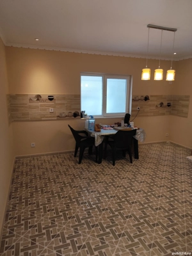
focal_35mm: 23
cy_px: 128
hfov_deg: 58.9
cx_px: 96
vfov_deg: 73.9
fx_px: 170
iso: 64
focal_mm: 6.19
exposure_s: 1/100
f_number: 1.65
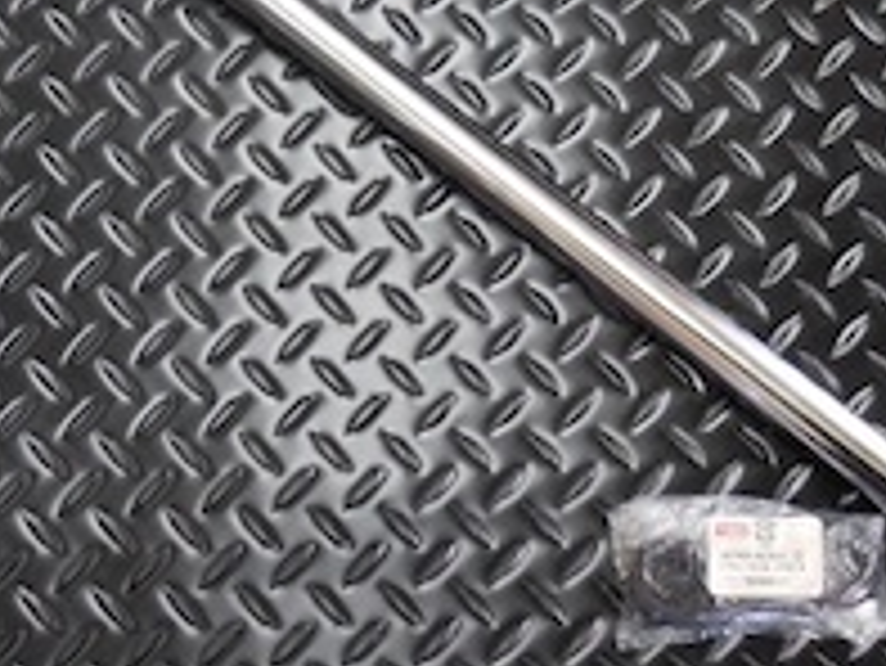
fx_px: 1716
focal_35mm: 67
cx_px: 549
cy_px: 171
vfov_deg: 21.8
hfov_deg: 28.9
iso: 800
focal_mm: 5.9
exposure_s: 1/50
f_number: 3.7
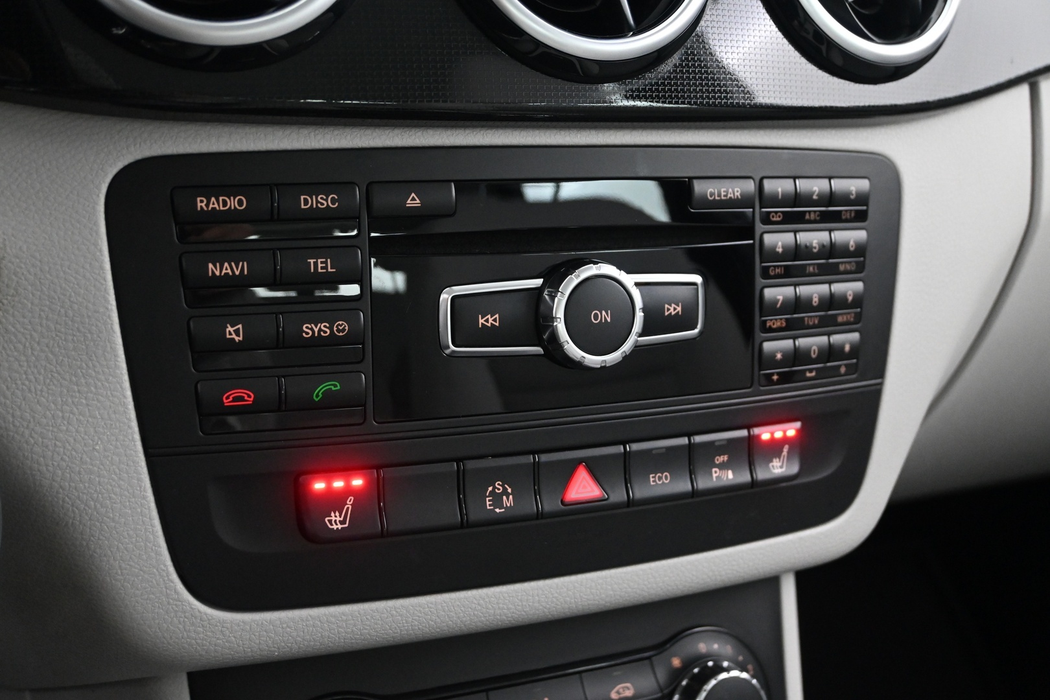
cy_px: 350
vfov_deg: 30.8
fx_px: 1269
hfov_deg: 45.0
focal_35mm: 44
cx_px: 525
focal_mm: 29
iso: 3200
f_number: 4.8
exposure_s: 1/13
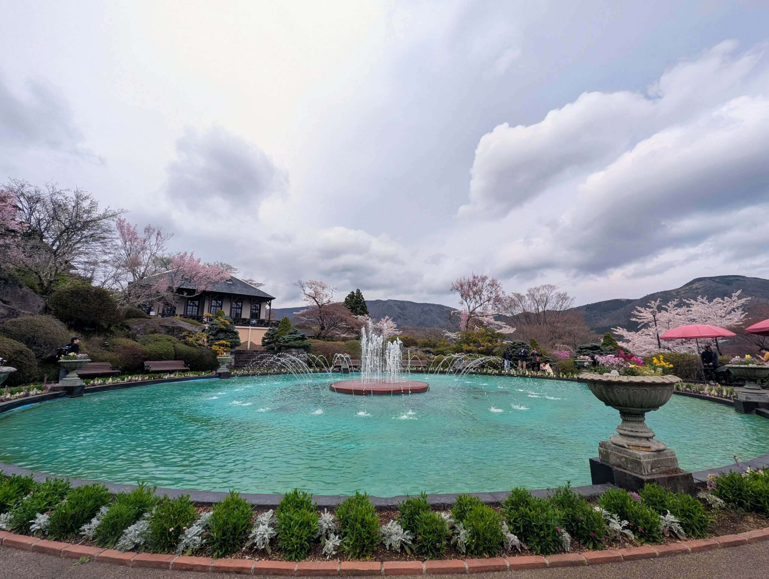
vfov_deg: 90.1
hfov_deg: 106.1
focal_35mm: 13
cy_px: 290
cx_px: 384
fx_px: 289
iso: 50
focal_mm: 1.95
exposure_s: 1/777
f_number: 2.2
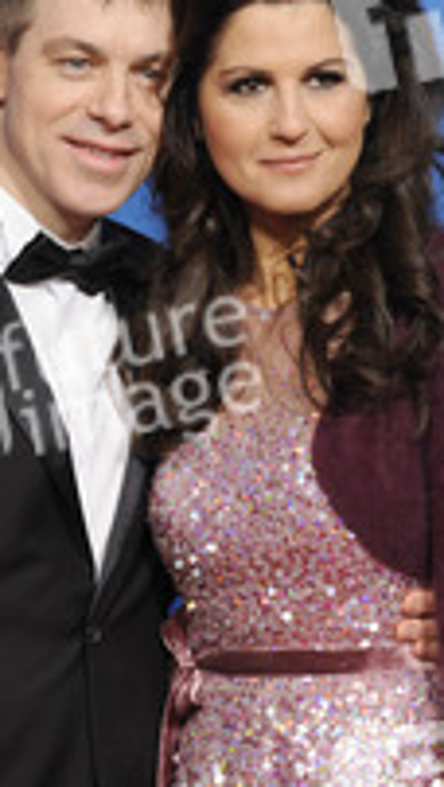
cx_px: 175
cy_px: 584
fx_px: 4322
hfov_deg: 5.9
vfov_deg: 10.4
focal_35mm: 207
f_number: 5.6
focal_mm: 100
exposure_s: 1/160
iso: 640
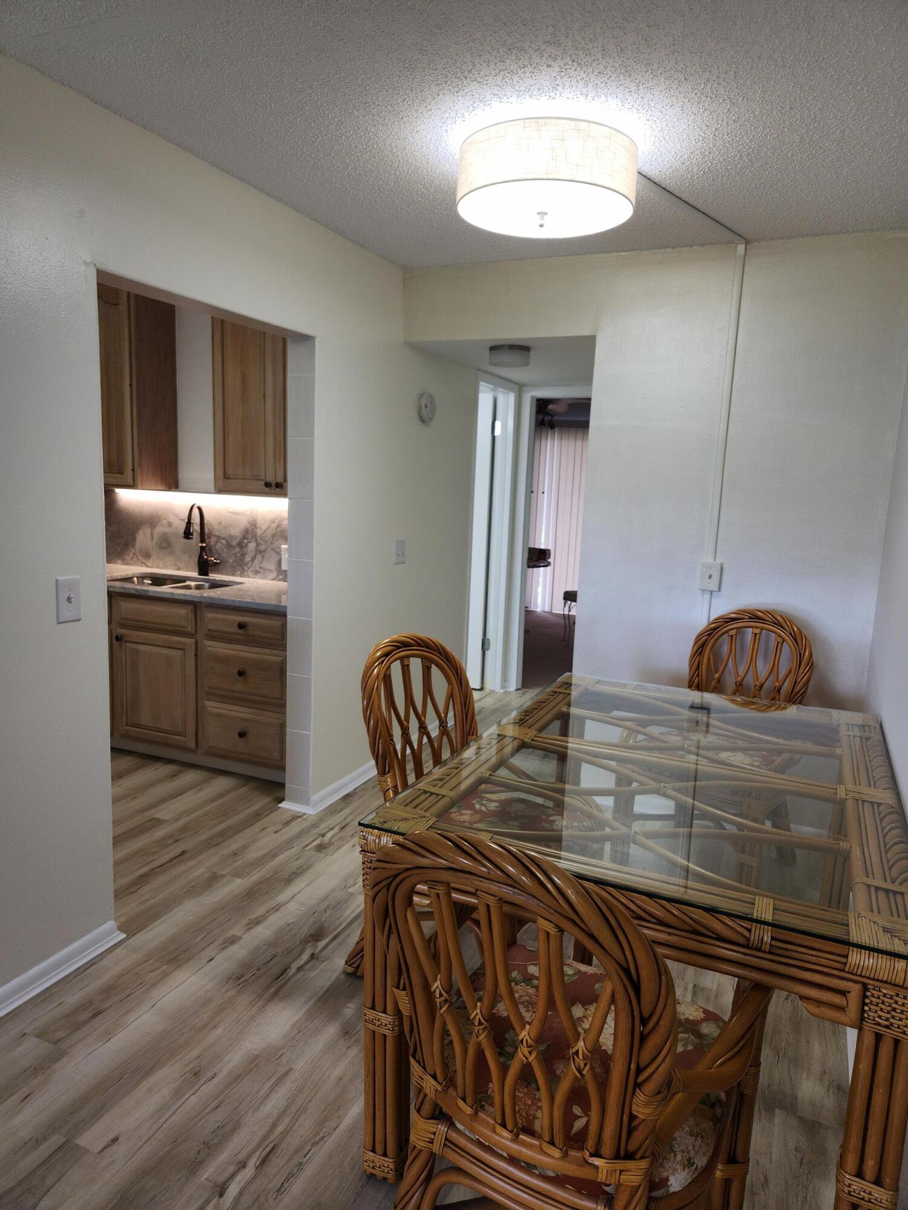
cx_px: 454
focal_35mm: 23
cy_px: 605
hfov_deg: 58.9
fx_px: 804
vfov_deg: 73.9
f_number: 1.8
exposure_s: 1/120
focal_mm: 5.4
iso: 64
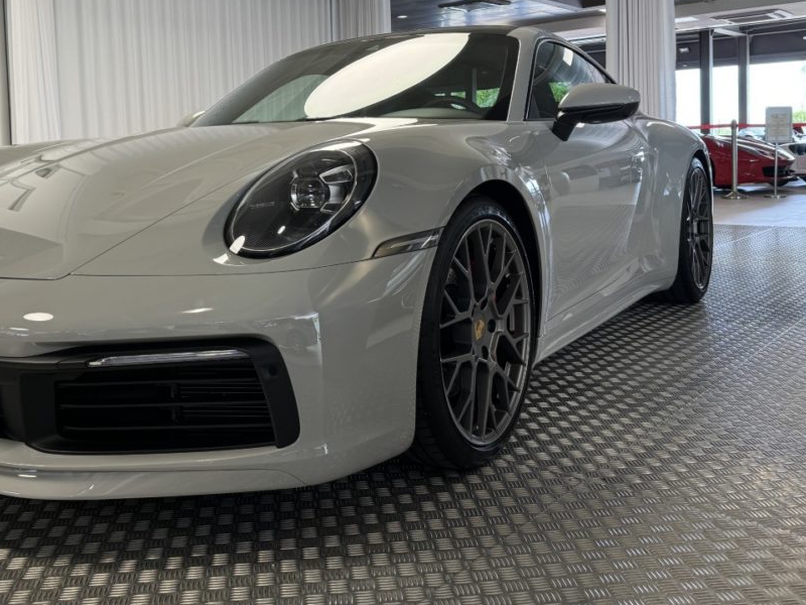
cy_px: 186
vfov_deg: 39.0
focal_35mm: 36
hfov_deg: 50.8
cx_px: 295
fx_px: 838
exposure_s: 1/100
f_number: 1.78
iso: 80
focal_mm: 6.86
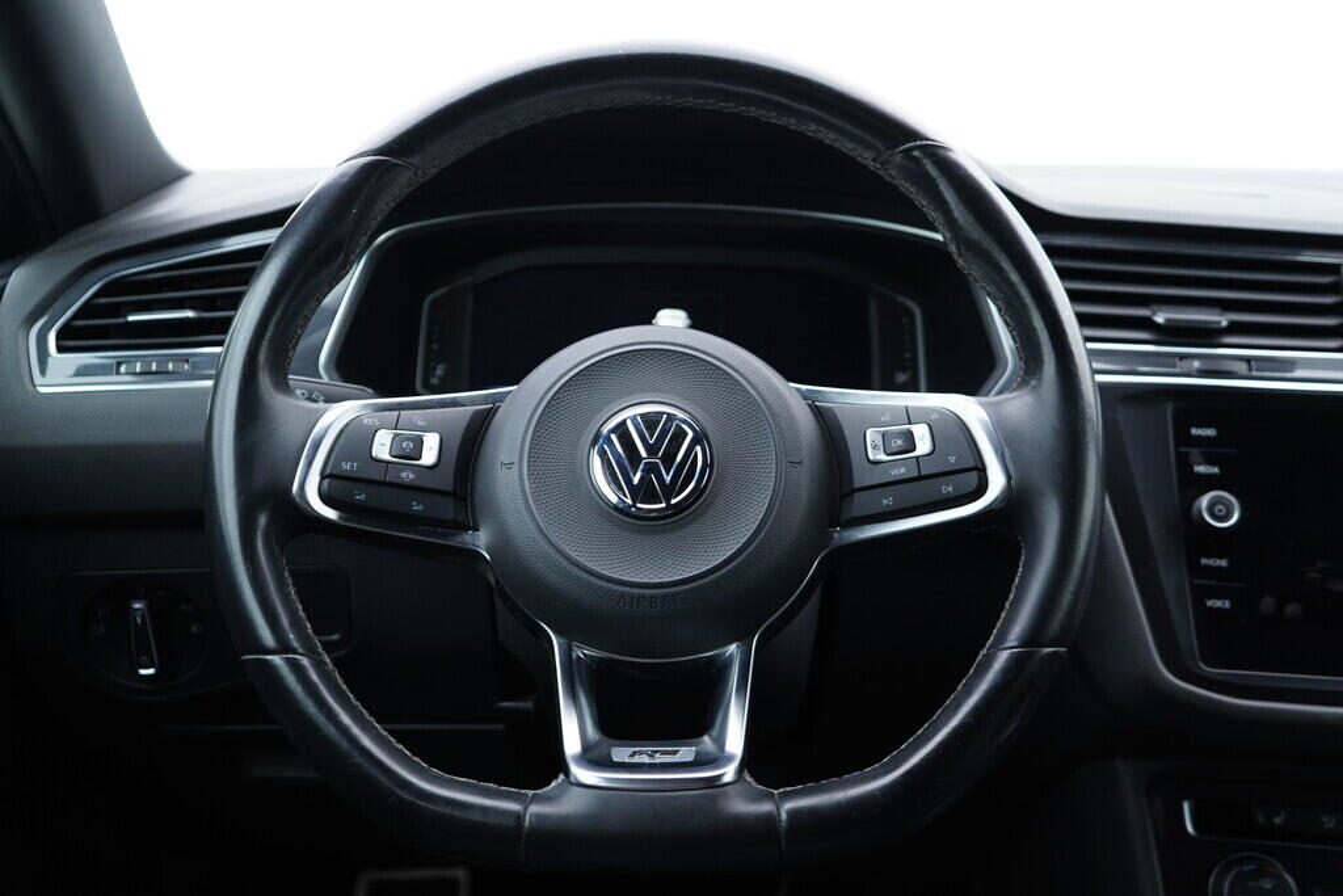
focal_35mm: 36
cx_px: 672
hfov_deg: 53.1
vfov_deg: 36.9
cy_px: 448
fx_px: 1343
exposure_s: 1/40
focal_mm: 24
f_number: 2.8
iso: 250
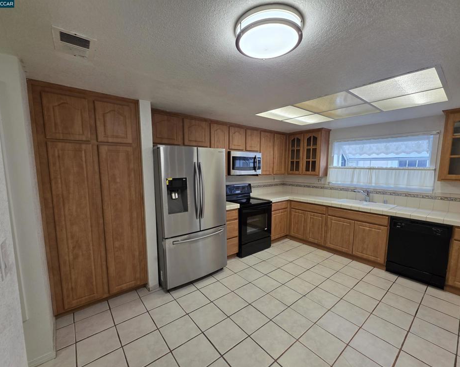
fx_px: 191
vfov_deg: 87.9
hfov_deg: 100.7
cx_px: 235
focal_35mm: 14
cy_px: 189
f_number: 1.9
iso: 125
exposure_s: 1/120
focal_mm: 2.2
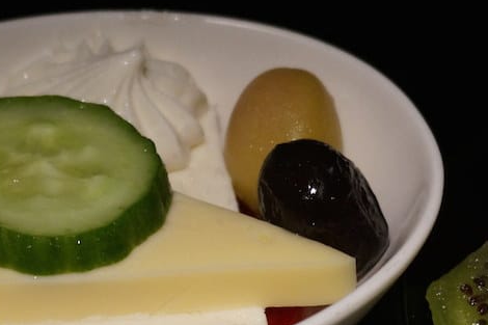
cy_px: 205
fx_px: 1556
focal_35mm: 115
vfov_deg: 11.9
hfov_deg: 17.7
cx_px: 108
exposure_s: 1/80
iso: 1600
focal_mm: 45
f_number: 5.6
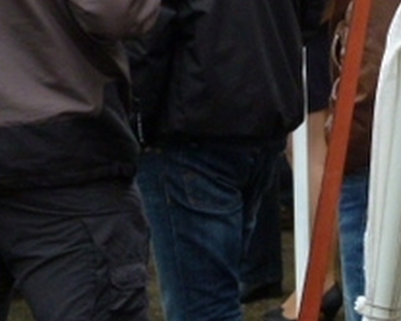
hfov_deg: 6.9
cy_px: -15
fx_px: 3326
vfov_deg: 5.5
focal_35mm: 280
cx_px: 234
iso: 250
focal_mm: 17.8
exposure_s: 1/125
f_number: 3.5
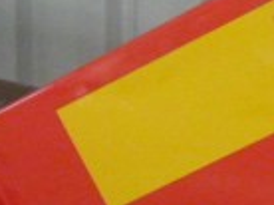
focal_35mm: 116
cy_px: 16
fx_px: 917
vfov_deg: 12.6
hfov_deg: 14.4
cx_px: 530
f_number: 3.3
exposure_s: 1/25
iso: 800
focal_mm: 4.1
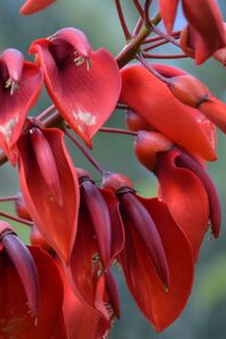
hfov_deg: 4.3
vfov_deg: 6.4
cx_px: 81
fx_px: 3035
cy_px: 116
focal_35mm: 322
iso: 400
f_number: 9
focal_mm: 130
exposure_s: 1/125
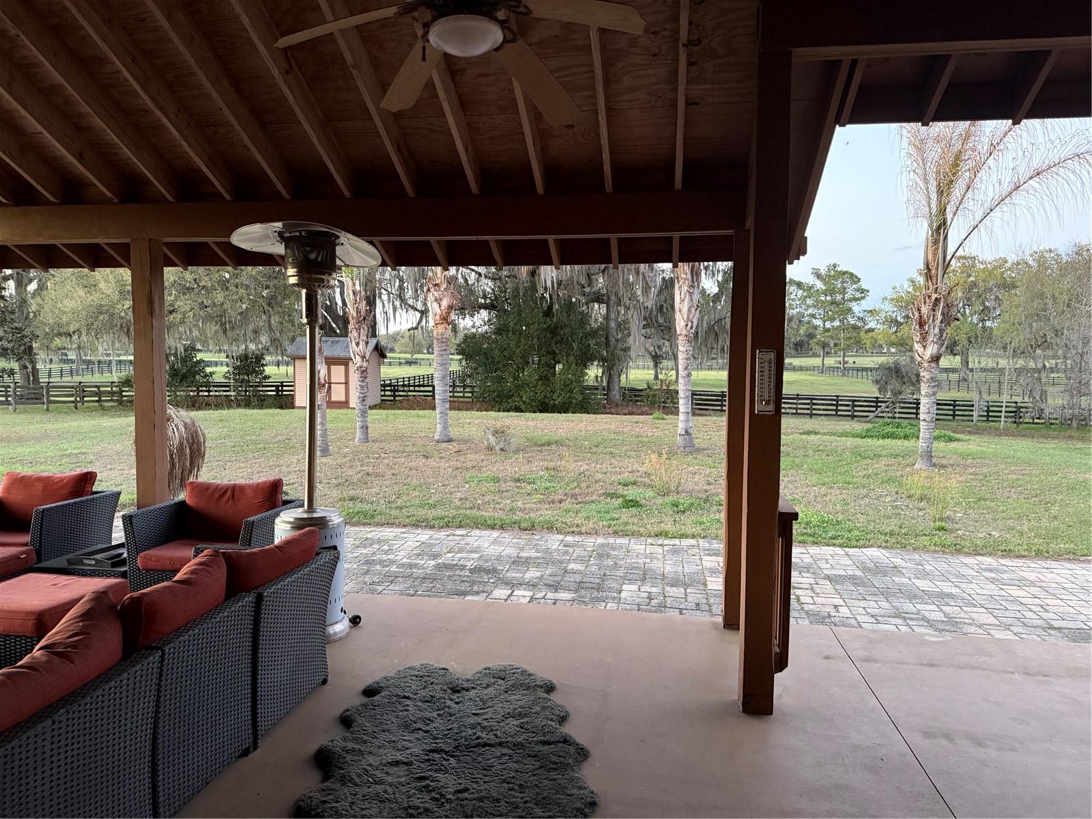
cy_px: 410
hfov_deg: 71.6
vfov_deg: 56.8
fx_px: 757
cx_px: 546
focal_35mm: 24
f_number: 1.78
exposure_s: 1/53
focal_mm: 6.76
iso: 800
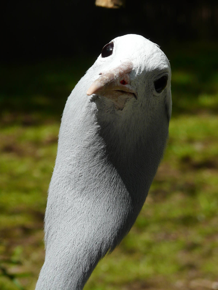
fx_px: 2082
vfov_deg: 8.0
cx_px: 109
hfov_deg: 6.0
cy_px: 145
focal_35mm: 248
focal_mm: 40.8
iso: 100
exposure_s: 1/400
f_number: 5.6
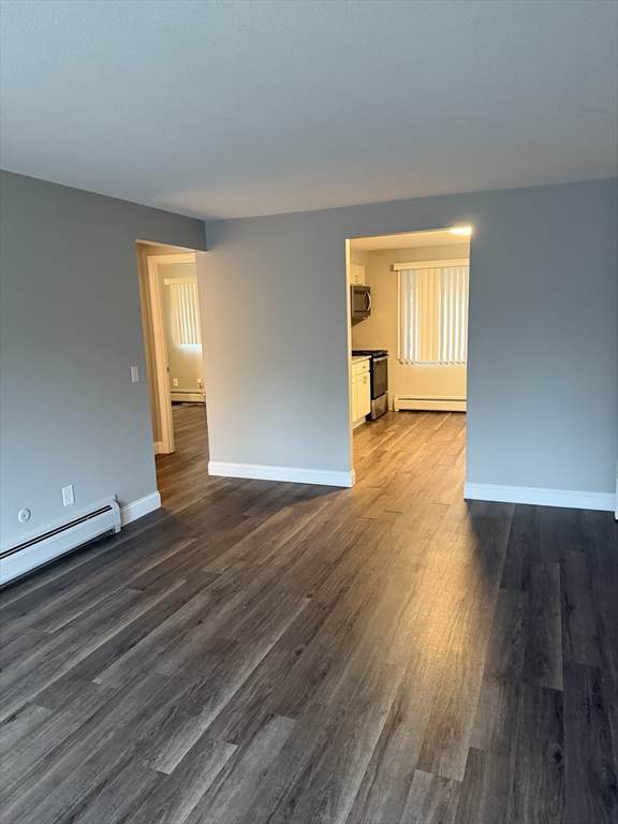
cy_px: 412
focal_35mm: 24
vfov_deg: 71.6
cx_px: 309
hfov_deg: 56.8
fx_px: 571
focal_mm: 6.76
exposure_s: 1/60
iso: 640
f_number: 1.78
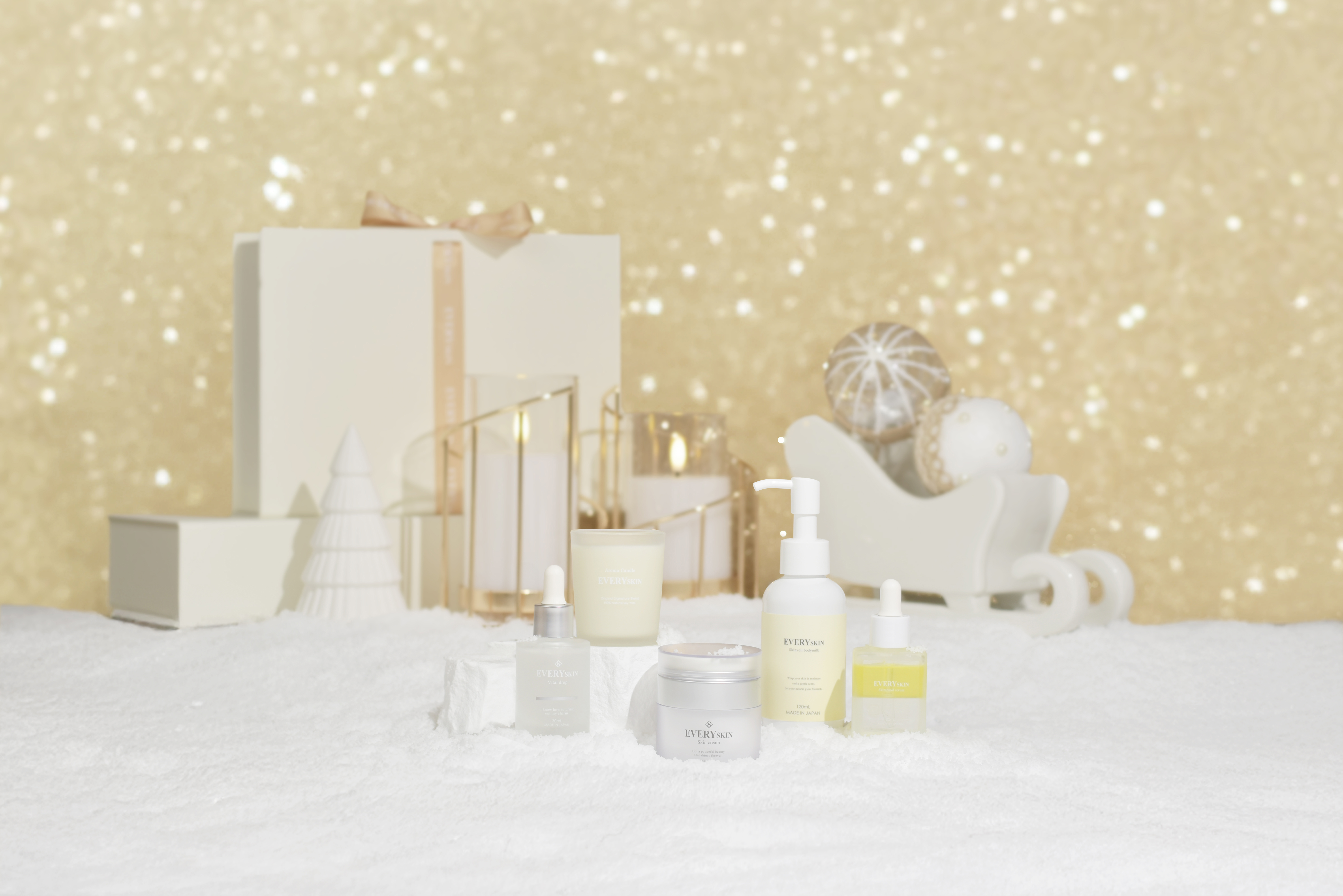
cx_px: 672
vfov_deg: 18.2
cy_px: 448
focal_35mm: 75
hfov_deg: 27.0
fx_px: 2798
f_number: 4
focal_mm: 50
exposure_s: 1/60
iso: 100
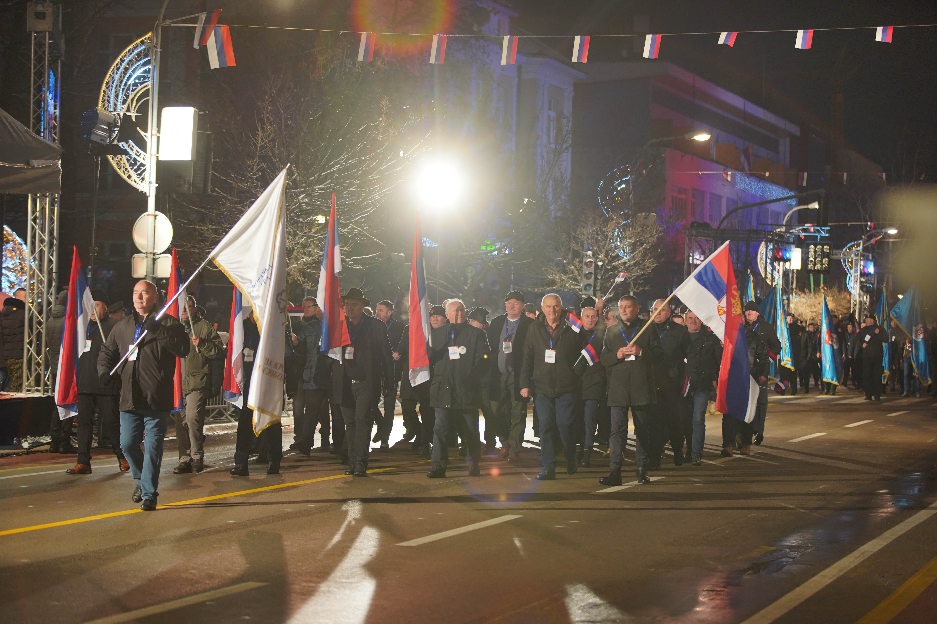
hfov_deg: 20.4
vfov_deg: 13.7
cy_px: 312
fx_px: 2603
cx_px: 468
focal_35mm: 100
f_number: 2.8
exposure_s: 1/200
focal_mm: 100
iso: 1000
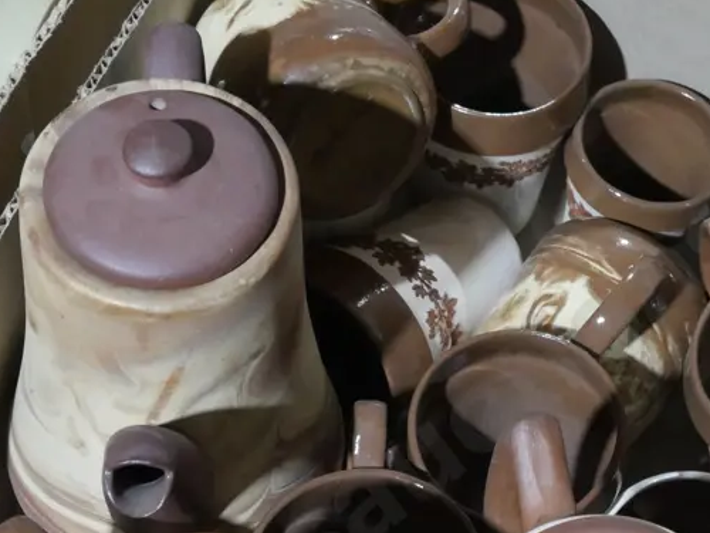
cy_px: 454
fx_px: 2605
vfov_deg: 11.6
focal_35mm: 127
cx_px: 435
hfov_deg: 15.5
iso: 3200
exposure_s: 1/80
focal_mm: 31
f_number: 5.4
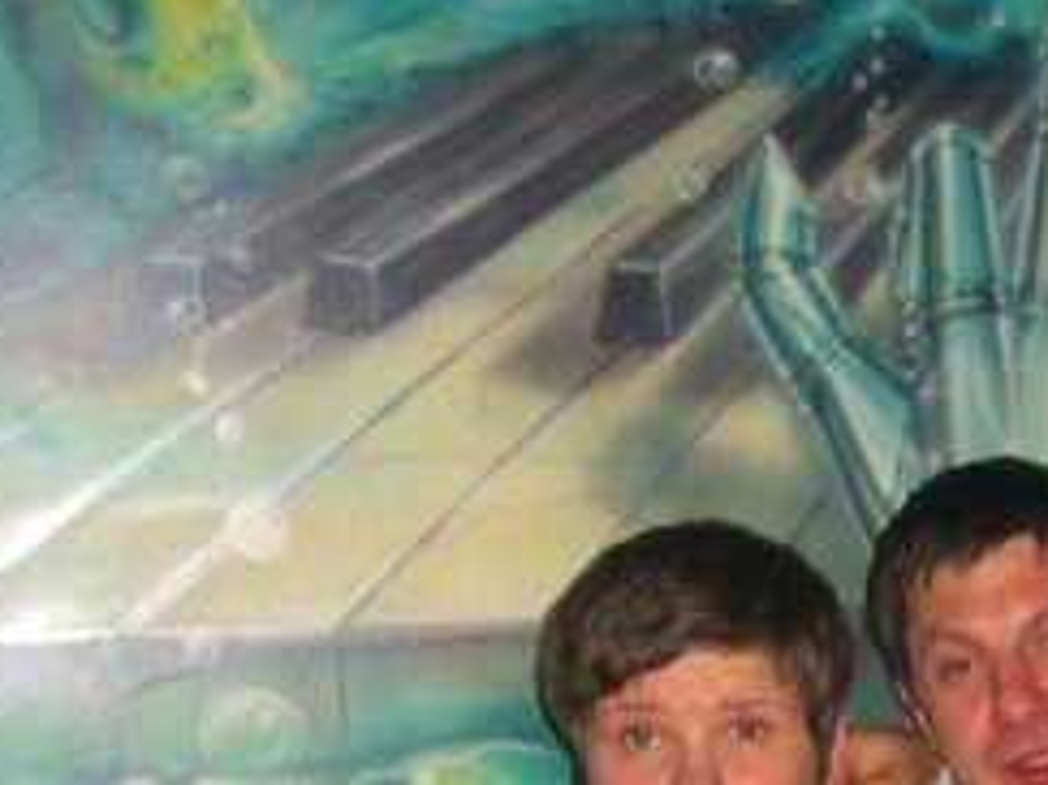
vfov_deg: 15.3
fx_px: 2844
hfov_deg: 20.0
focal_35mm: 94
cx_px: 1126
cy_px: 893
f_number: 2.8
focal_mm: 7.9
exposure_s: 1/60
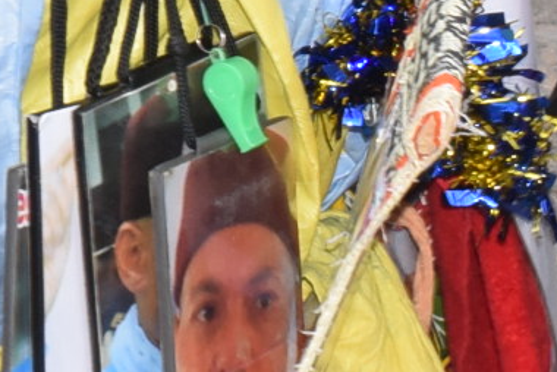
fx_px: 5125
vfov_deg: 4.1
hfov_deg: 6.1
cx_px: -563
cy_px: -296
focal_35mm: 331
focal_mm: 28
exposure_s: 1/200
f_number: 11
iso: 500
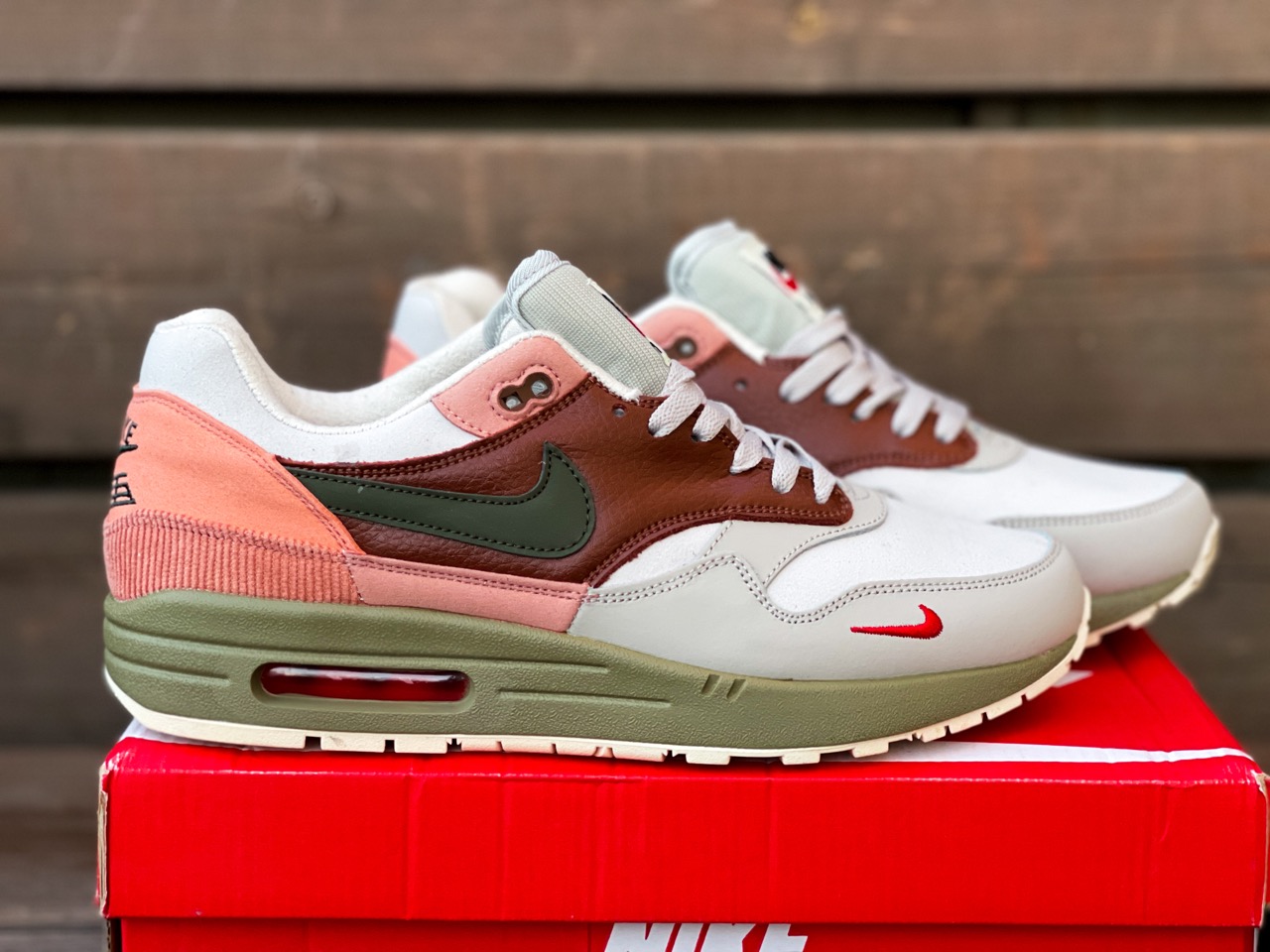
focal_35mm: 64
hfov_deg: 30.3
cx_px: 635
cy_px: 476
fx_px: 2348
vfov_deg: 22.9
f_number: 2.2
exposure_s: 1/120
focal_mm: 7.5
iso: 200
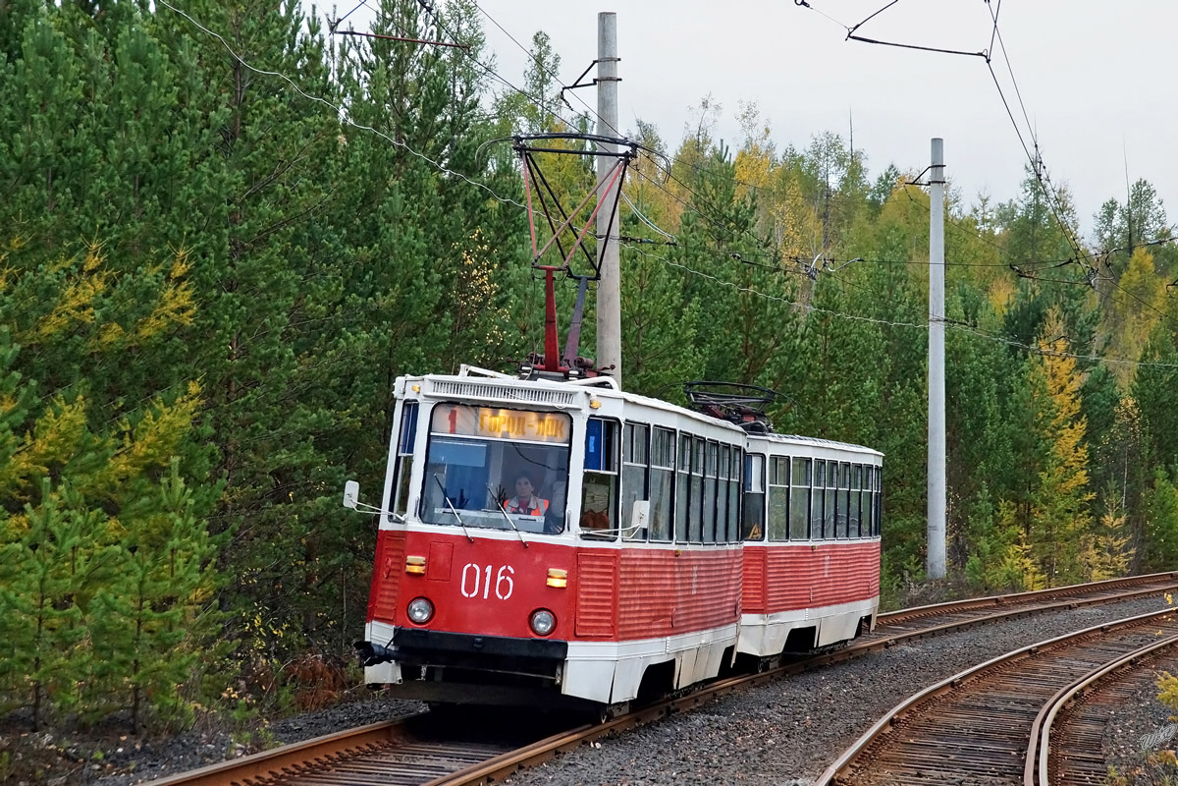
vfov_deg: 11.4
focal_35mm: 120
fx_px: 3926
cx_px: 589
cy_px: 393
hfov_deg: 17.1
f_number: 5.6
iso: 800
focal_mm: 80
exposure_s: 1/250
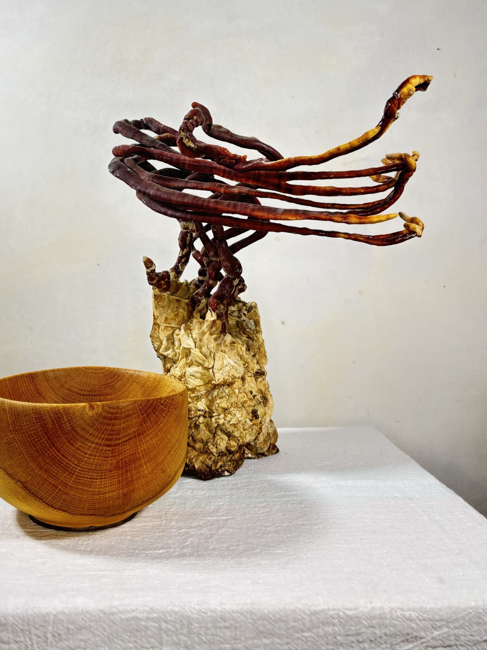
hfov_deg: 39.2
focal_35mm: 36
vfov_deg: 50.6
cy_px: 228
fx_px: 675
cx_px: 161
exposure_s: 1/60
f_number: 1.6
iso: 125
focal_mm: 5.96
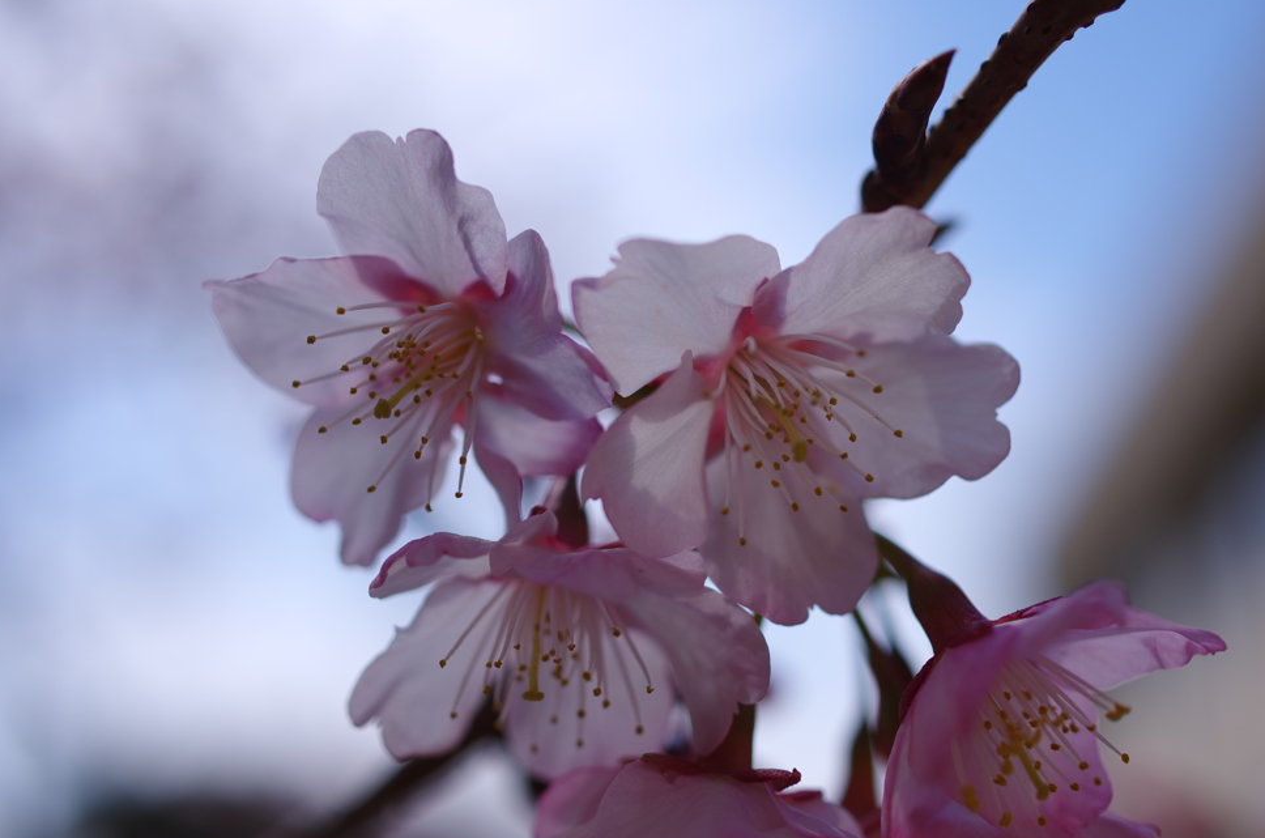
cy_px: 434
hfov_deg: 36.3
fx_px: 1929
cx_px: 660
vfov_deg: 24.5
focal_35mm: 55
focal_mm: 35
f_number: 3.5
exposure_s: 1/1250
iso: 100
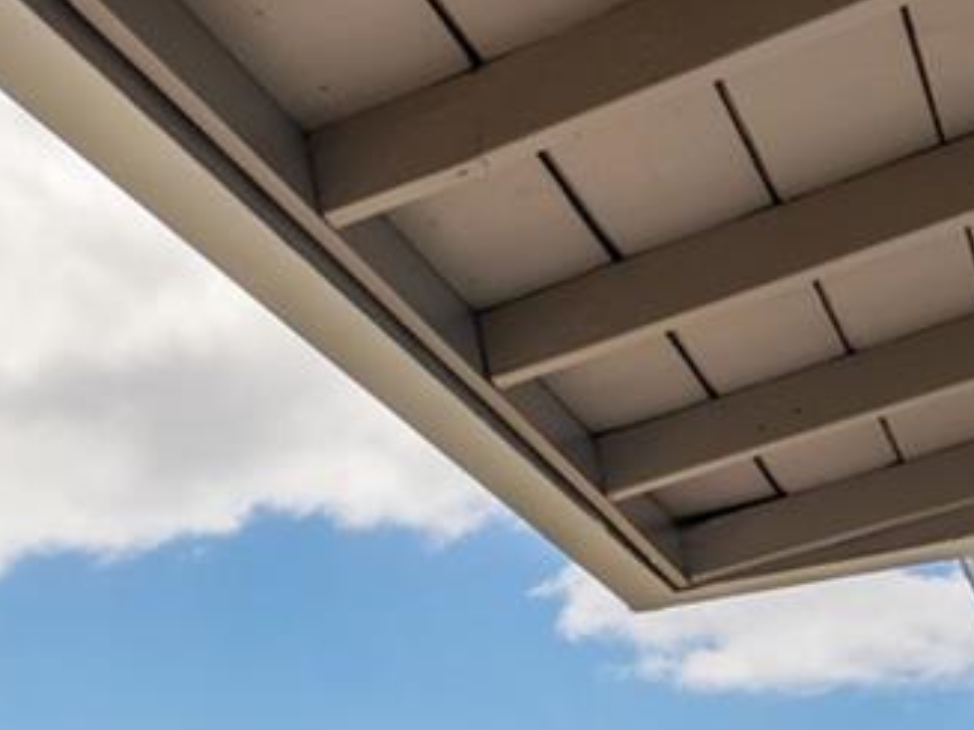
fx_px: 2250
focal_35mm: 80
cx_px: -176
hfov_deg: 22.6
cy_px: 1150
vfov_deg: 16.5
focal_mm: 17
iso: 500
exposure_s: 1/5000
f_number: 9
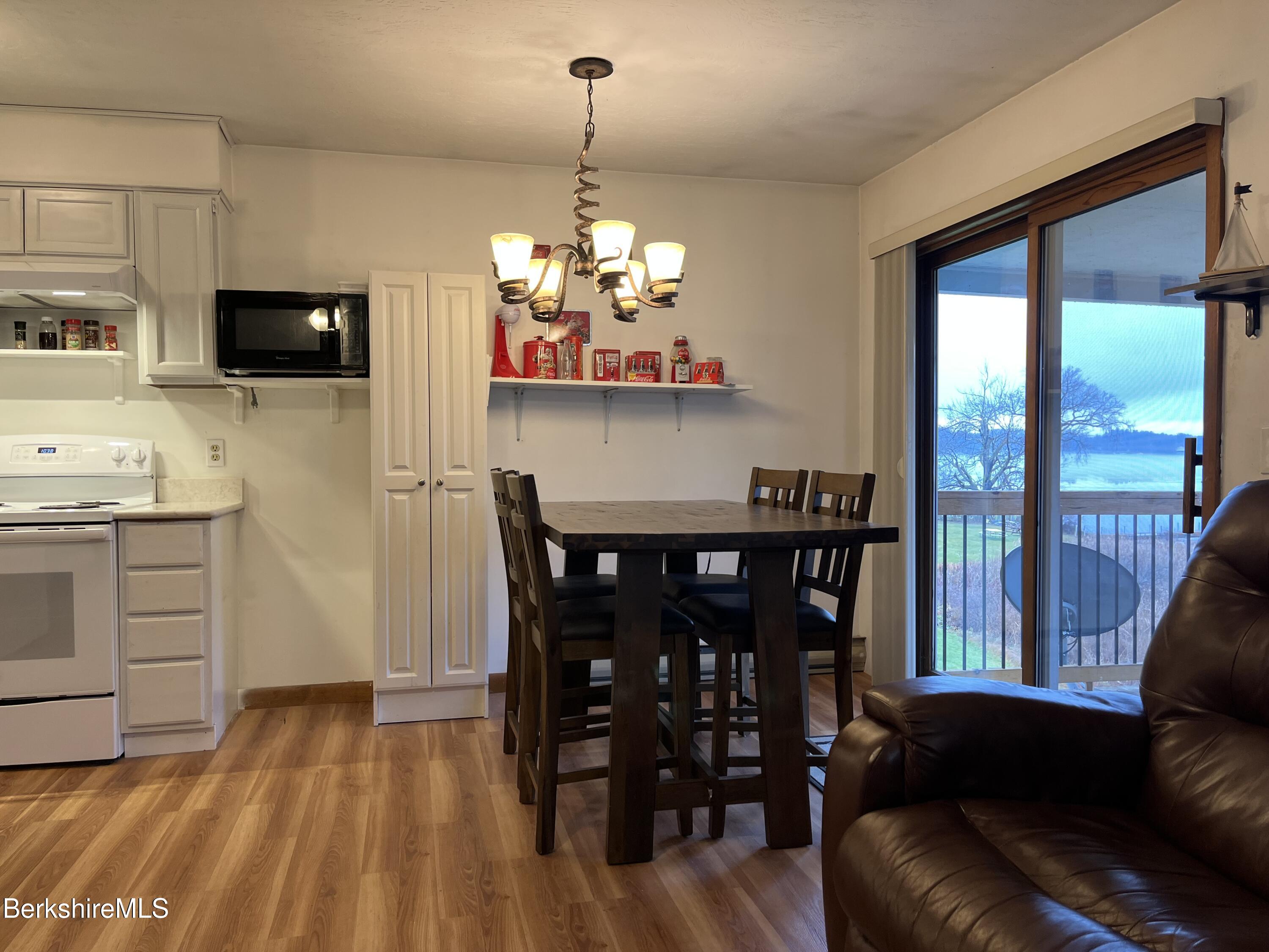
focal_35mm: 26
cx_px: 634
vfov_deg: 53.1
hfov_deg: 67.3
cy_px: 476
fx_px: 953
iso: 64
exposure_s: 1/60
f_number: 1.6
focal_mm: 5.1
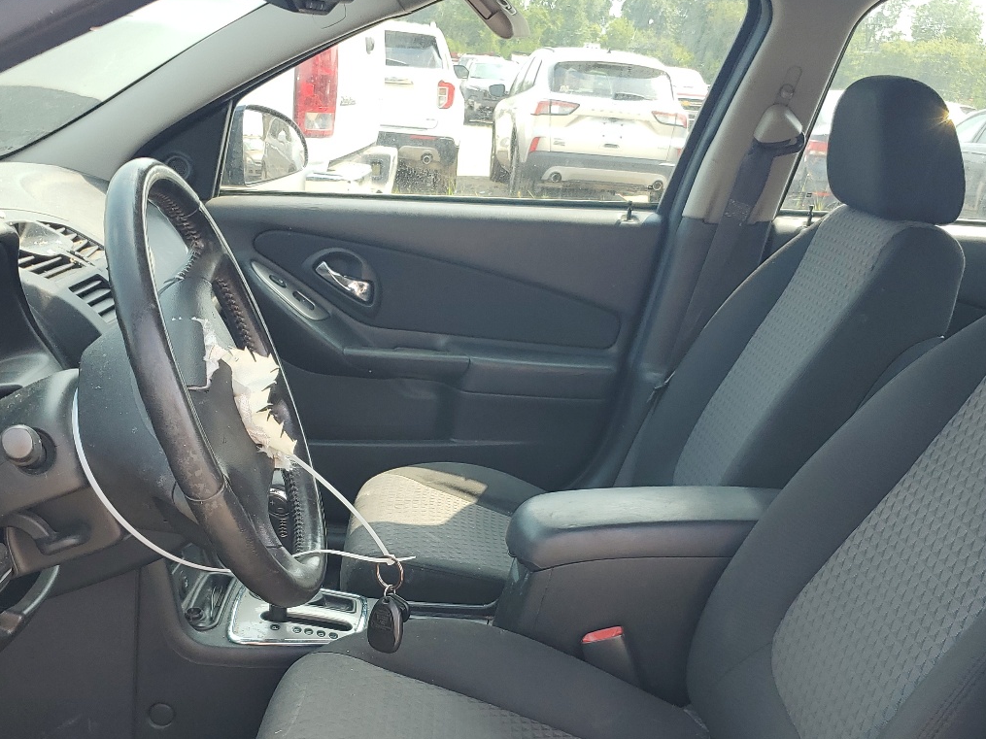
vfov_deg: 34.5
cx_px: 476
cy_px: 541
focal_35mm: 41
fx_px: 1168
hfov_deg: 45.8
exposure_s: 1/455
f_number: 1.5
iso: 50
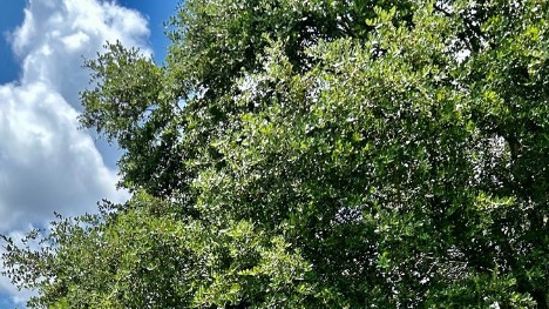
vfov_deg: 17.6
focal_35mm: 62
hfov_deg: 33.5
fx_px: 902
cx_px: 171
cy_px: 446
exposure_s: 1/3165
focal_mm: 5.7
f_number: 1.5
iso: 50
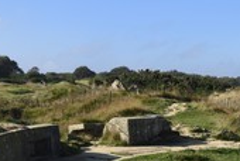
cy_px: 195
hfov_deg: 25.6
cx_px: 253
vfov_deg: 17.6
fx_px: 494
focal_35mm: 74
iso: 200
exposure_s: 1/250
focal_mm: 30
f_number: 11
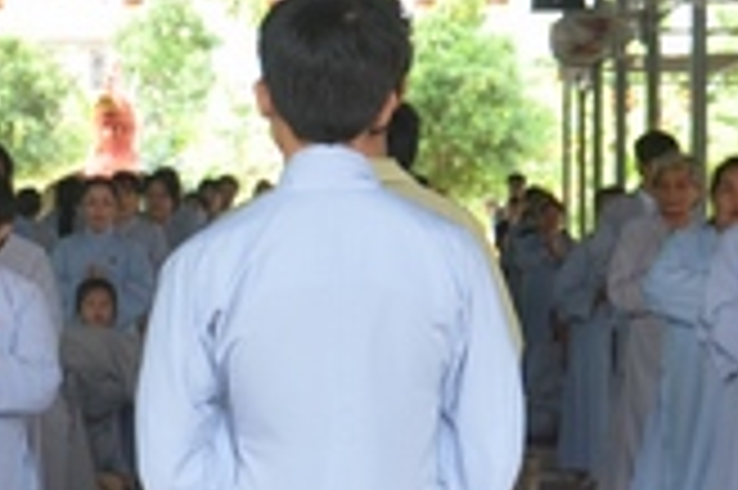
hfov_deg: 14.2
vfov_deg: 9.6
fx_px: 2929
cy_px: 232
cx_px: 27
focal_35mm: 143
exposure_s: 1/100
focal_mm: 24
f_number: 5
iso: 400
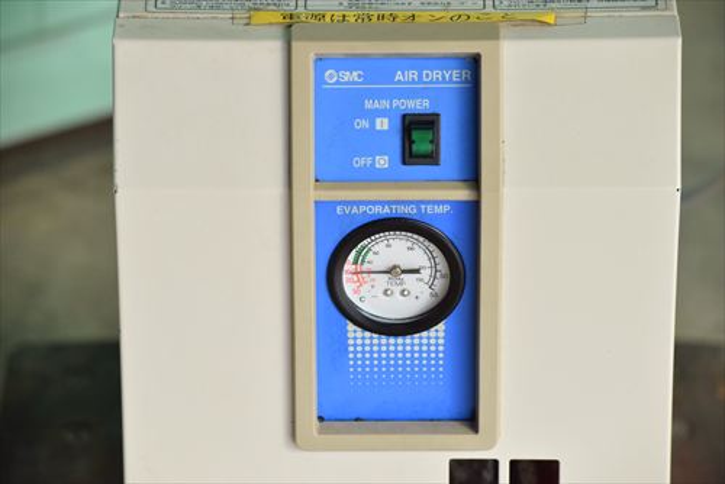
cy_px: 242
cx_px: 362
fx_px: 2962
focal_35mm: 147
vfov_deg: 9.3
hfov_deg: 14.0
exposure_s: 1/2000
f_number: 6.3
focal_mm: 98
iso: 1250
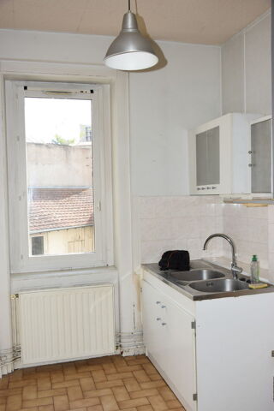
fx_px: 377
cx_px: 137
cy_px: 206
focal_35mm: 33
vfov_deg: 57.2
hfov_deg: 40.0
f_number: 5.6
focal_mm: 22
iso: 160
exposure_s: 1/125
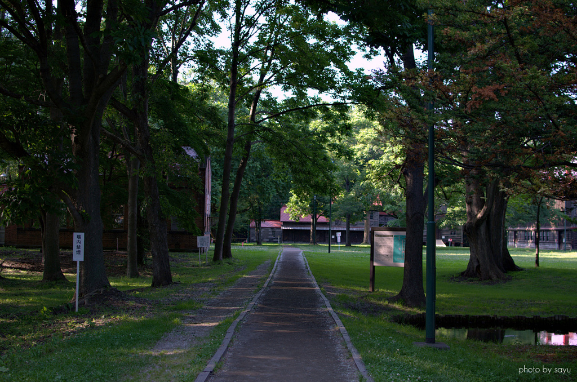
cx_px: 288
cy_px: 191
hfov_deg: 37.9
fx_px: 840
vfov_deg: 25.6
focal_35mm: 52
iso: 100
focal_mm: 35
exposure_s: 1/125
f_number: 2.8
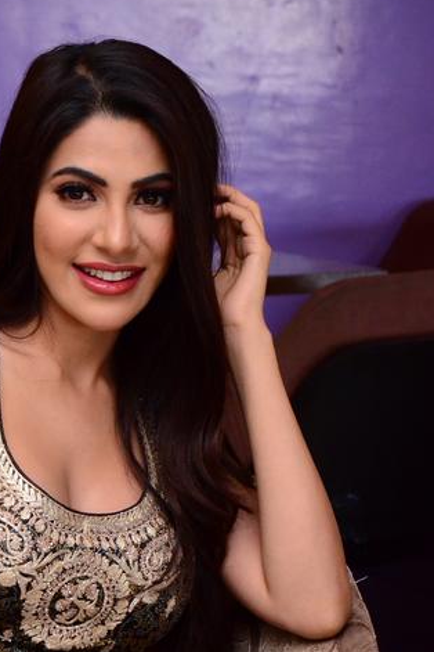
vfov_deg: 12.2
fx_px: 3038
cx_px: 83
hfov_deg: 8.2
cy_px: 467
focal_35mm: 168
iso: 2500
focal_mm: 66
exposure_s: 1/125
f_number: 7.1
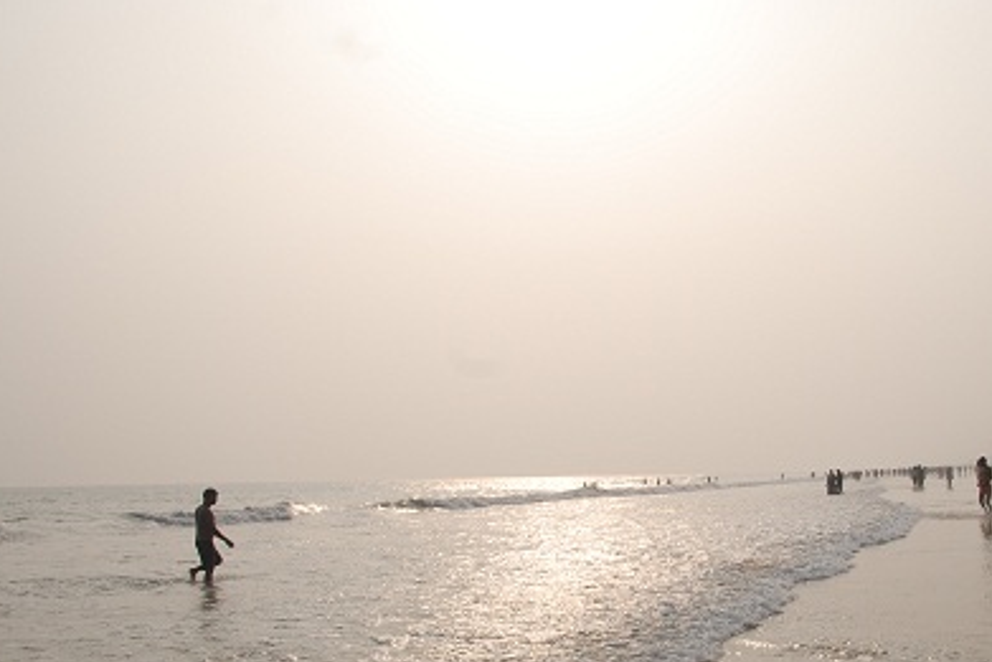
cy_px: 457
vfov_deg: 29.0
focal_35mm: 46
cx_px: 682
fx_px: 1268
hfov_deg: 42.0
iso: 100
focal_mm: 20
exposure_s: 1/400
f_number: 10
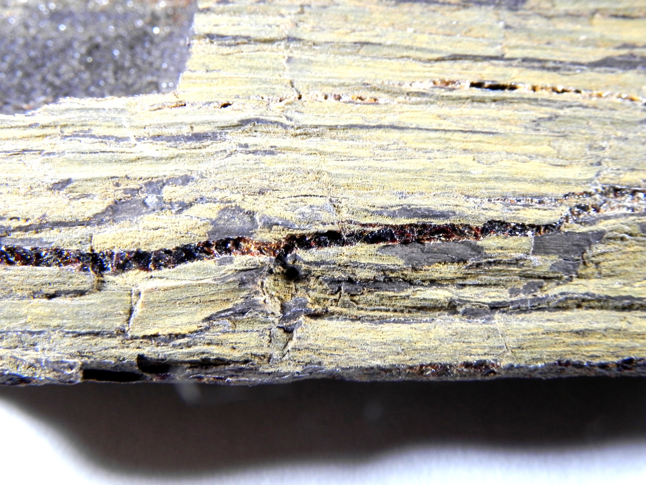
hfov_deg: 26.0
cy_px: 242
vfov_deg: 19.6
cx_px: 323
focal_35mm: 75
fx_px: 1400
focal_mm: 13.4
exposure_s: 1/40
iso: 160
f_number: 7.1
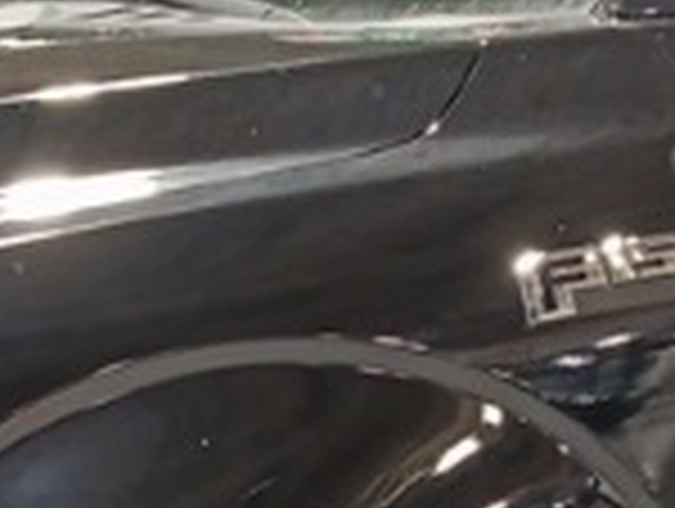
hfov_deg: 11.1
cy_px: 782
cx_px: 184
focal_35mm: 177
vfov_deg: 8.2
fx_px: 3457
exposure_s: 1/20
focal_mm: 3.98
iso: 803
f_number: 1.8
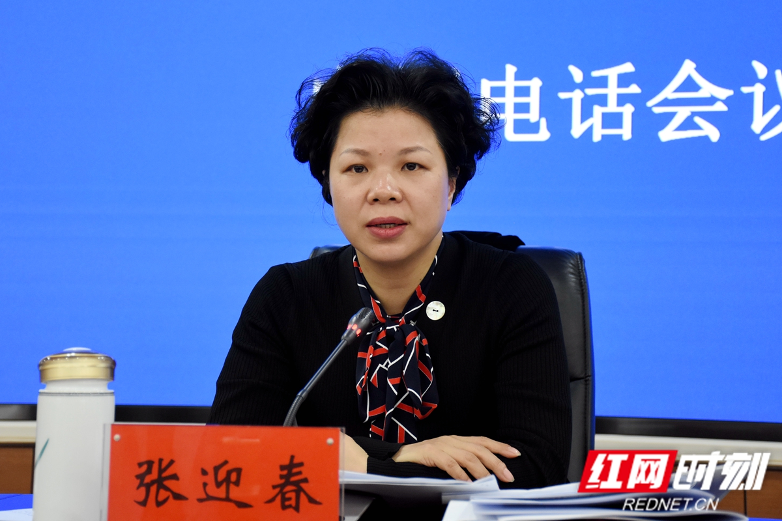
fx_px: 1564
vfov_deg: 18.9
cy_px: 260
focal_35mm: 72
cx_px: 391
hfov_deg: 28.1
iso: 1600
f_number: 4.5
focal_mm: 48
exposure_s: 1/100
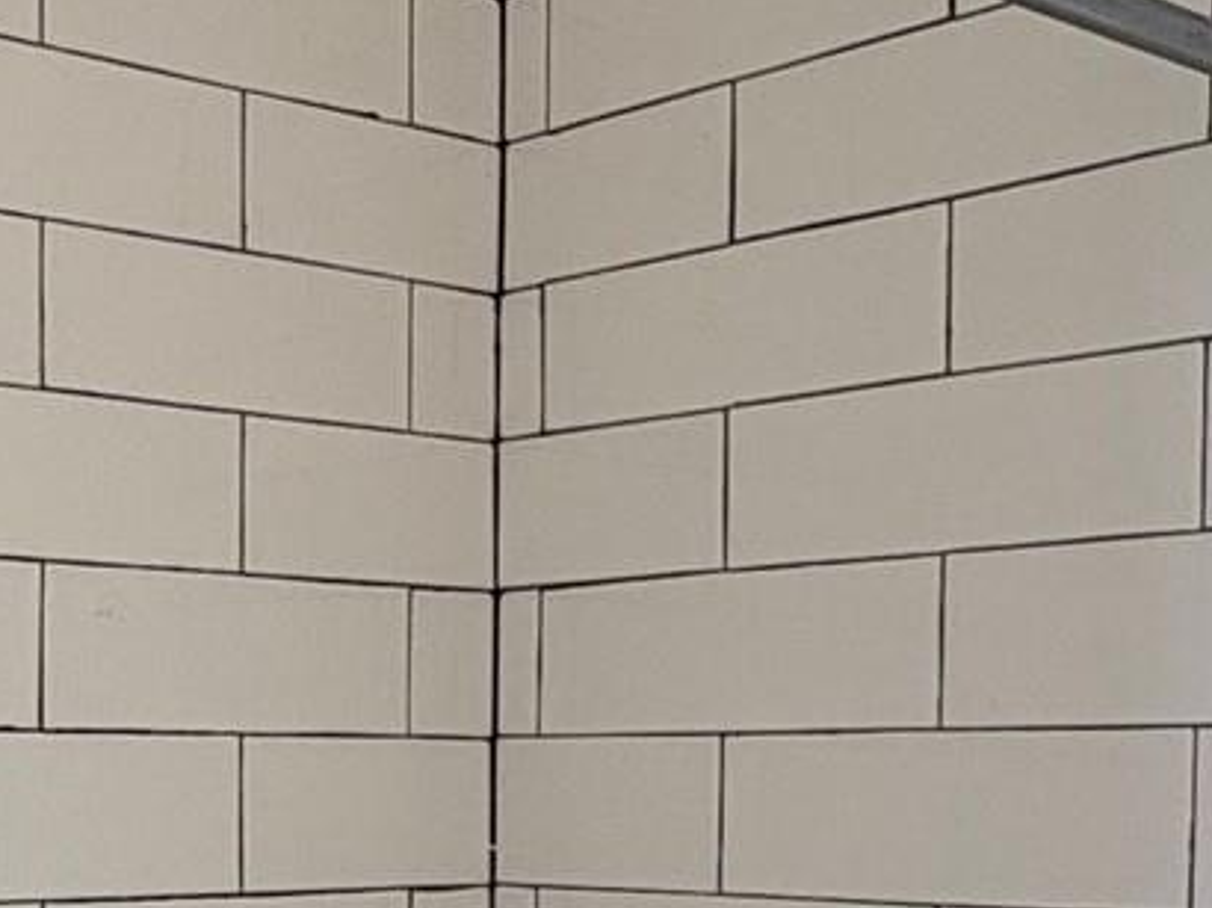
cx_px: 33
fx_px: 2449
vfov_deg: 20.5
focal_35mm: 70
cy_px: 840
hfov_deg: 26.5
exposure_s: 1/99
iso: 64
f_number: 2.2
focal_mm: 2.22
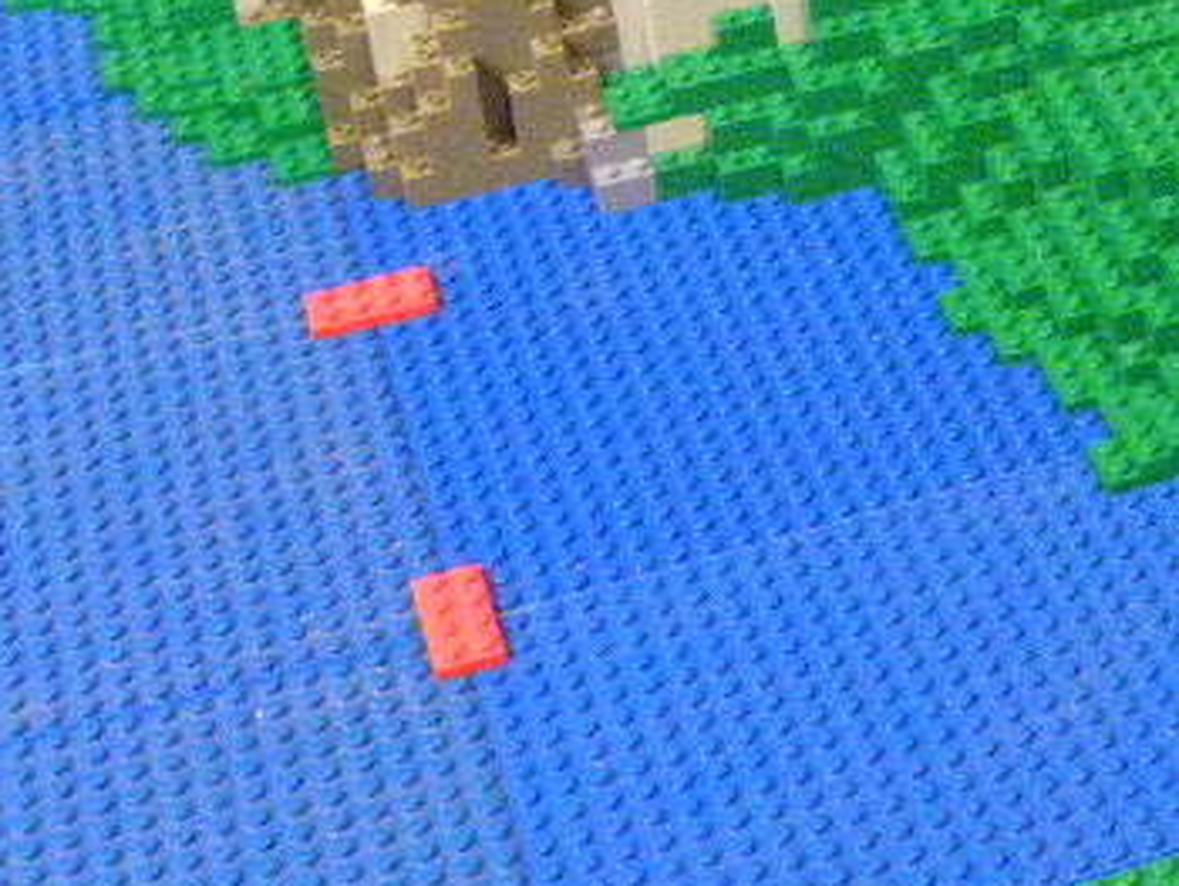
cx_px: 1236
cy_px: -468
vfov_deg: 13.2
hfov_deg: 18.0
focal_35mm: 106
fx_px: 3613
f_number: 2.8
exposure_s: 1/9.5
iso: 684
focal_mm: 5.2
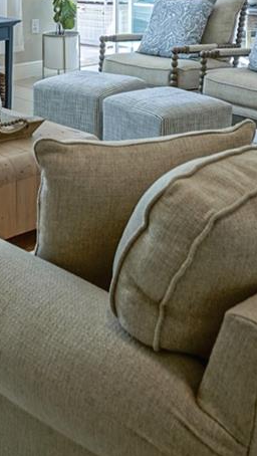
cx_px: 89
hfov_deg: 20.4
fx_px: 713
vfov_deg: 31.4
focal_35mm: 59
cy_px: -48
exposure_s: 1/60
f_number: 4
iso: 125
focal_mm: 16
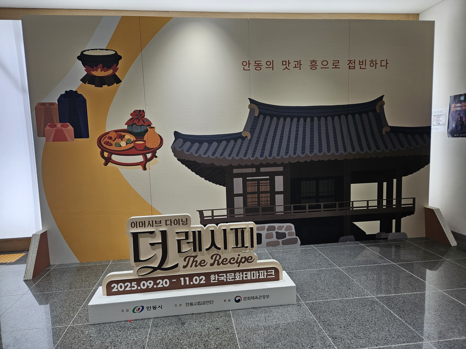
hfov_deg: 73.9
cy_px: 174
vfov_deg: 58.9
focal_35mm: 23
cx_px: 233
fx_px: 310
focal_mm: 5.4
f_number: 1.8
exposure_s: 1/120
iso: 40
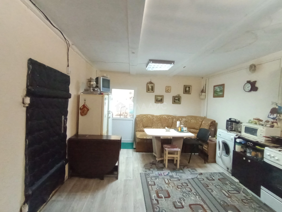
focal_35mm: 17
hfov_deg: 91.0
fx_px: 139
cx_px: 141
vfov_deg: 74.7
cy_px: 106
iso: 1109
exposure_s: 1/25
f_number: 2.2
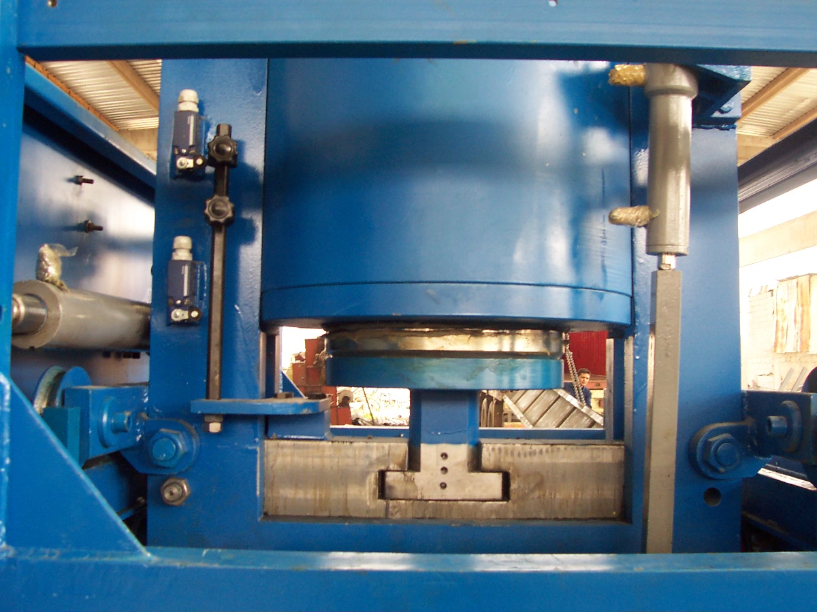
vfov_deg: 38.7
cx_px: 408
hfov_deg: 50.1
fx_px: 873
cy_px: 306
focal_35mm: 37
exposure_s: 1/60
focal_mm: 5.6
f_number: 2.8
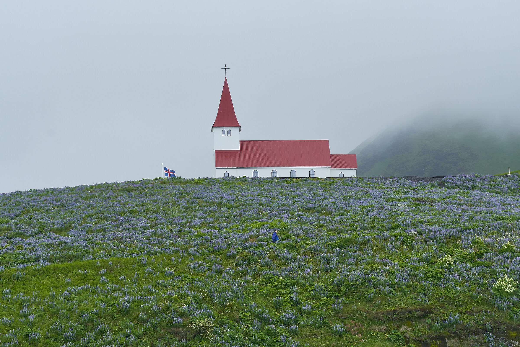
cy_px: 174
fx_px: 1950
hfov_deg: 15.2
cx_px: 260
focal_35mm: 135
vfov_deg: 10.2
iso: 400
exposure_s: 1/200
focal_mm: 90
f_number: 8
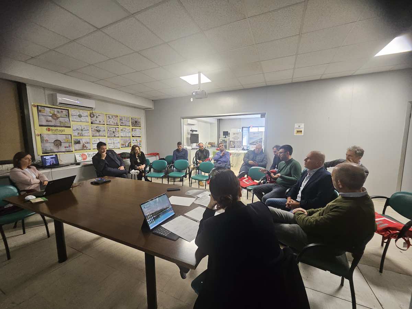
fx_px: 155
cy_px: 154
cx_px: 206
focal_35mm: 13
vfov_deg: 89.9
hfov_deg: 106.2
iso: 320
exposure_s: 1/33.3
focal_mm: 1.7
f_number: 2.2
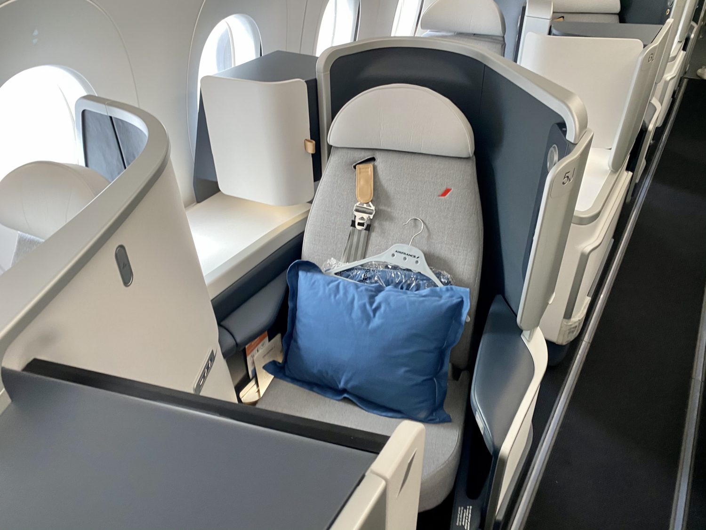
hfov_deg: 67.3
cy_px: 265
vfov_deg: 53.1
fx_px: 530
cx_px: 353
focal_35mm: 26
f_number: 1.8
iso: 160
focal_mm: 4.25
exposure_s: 1/54
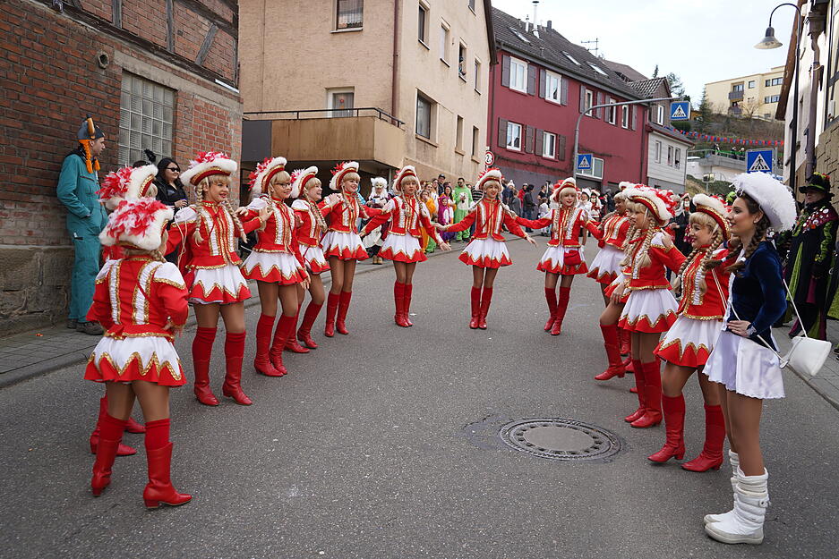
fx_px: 676
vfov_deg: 45.0
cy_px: 280
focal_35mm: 29
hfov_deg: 63.7
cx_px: 420
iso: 100
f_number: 4.5
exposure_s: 1/200
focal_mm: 29
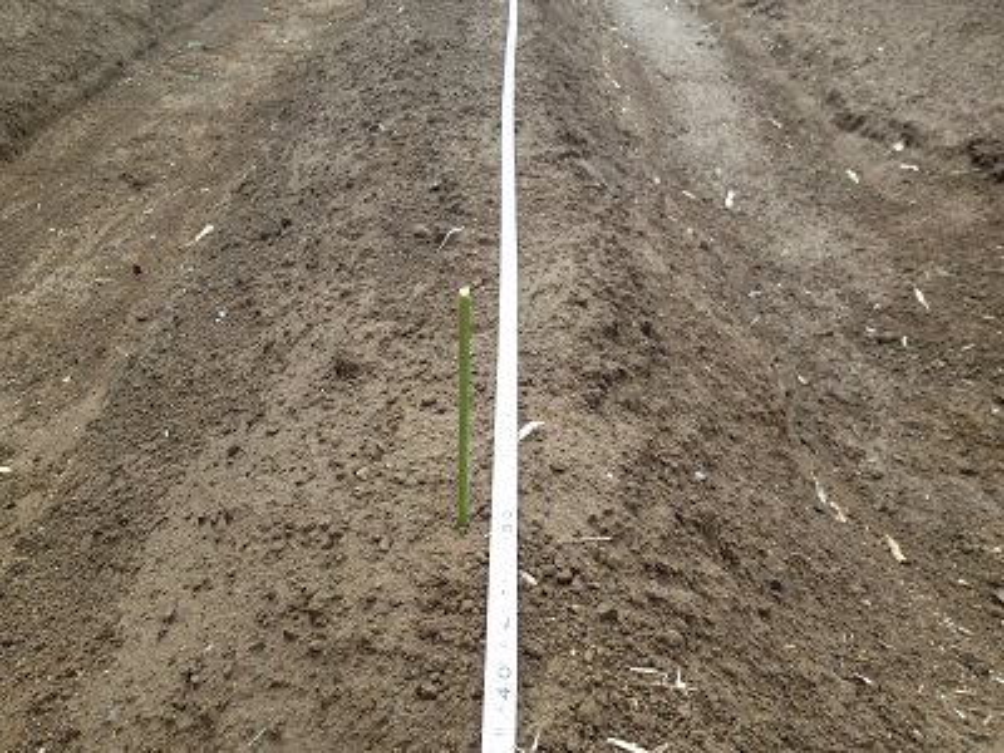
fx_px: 1015
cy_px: 376
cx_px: 502
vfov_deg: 40.7
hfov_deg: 52.6
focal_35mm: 35
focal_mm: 4.28
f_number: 2.4
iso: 50
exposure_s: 1/228
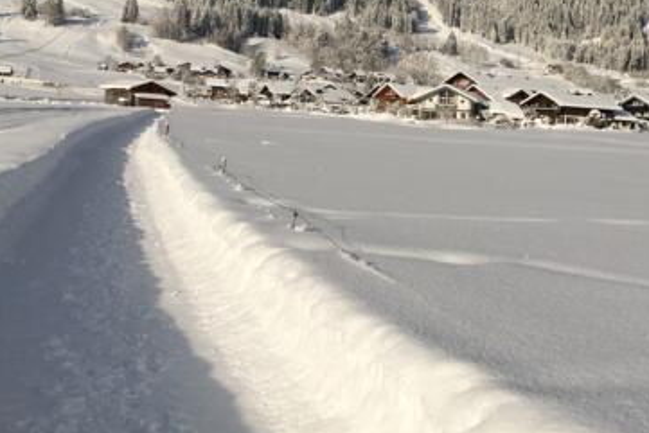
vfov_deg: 27.1
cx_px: 409
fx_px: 884
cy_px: 97
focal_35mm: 49
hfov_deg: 40.0
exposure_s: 1/6410
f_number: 2.2
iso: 25
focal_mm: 4.15
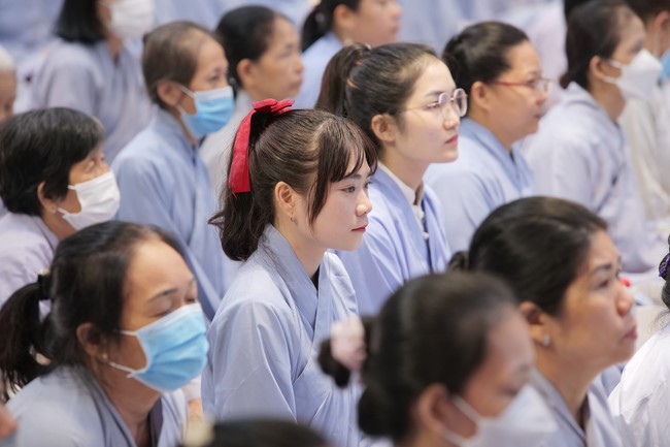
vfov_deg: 8.1
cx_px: 335
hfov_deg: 12.1
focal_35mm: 170
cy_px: 224
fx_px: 3163
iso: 3200
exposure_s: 1/80
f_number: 4.5
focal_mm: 170
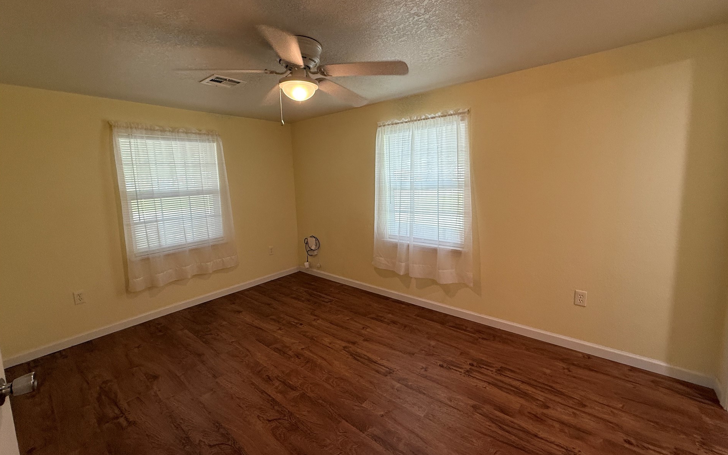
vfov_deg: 74.7
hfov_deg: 101.5
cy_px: 213
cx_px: 365
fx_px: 298
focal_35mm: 15
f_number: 2.2
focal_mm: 2.22
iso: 250
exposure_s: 1/120
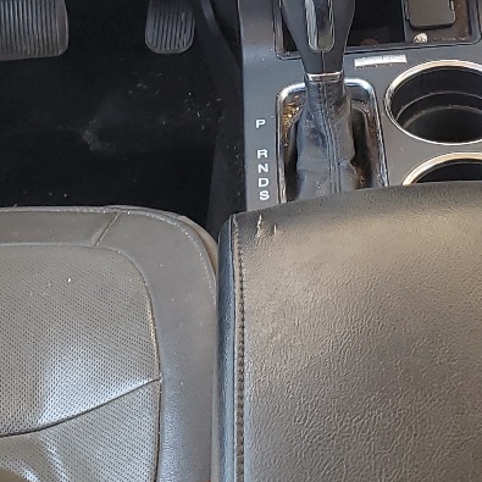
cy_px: 7
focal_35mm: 93
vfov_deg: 18.2
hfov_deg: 18.7
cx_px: 303
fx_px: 1465
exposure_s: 1/120
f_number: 1.5
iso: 54
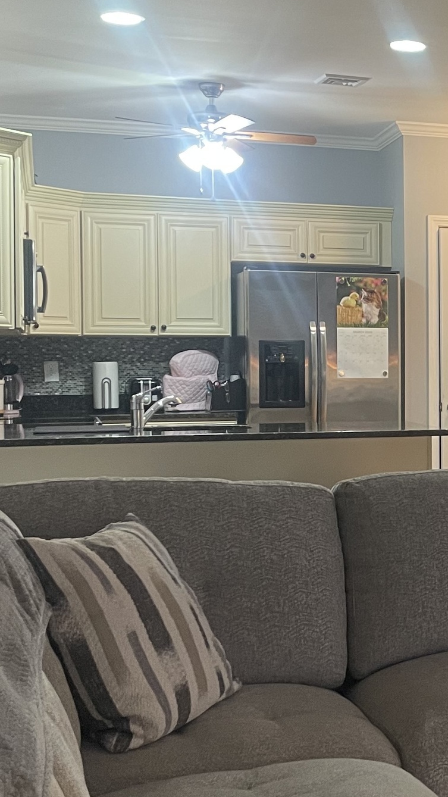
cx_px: 637
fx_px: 1373
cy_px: 387
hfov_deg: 17.1
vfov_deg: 32.4
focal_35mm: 65
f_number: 1.6
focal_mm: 4.2
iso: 250
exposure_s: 1/60
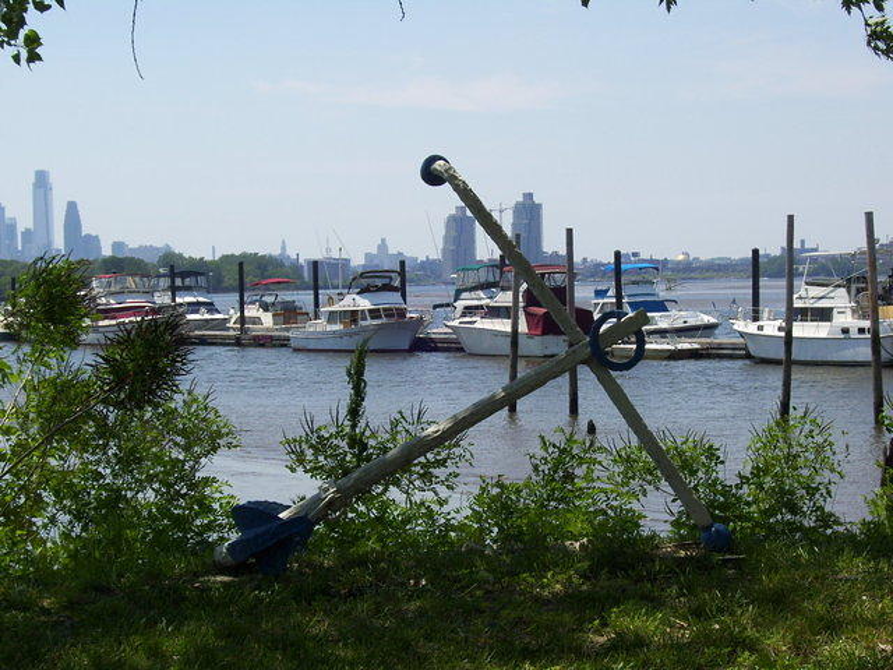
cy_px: 335
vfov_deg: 17.0
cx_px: 446
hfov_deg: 22.5
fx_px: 2244
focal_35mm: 87
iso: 80
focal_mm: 14.3
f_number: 8
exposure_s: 1/250
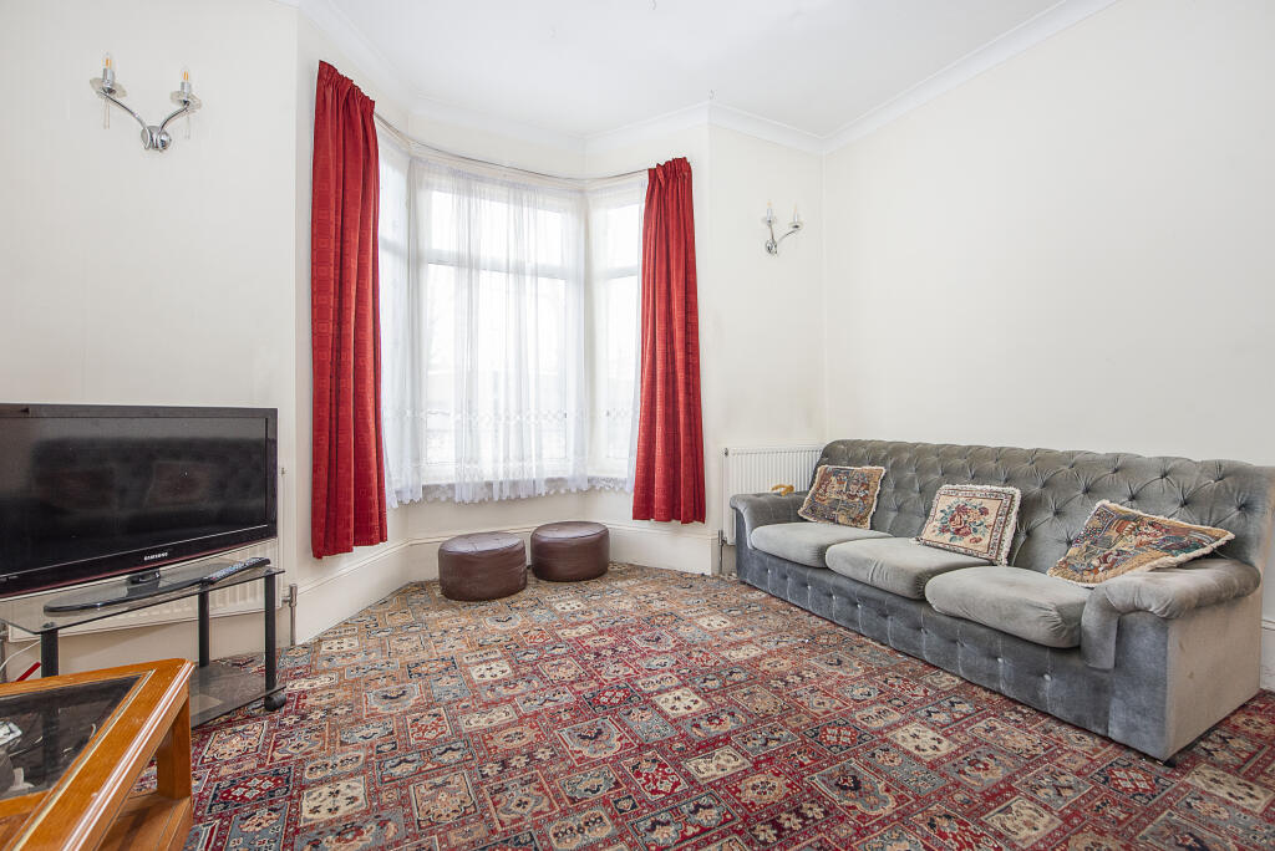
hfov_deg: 104.2
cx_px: 638
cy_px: 426
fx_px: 496
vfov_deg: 81.3
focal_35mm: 14
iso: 500
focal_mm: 14
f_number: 5.6
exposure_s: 1/40
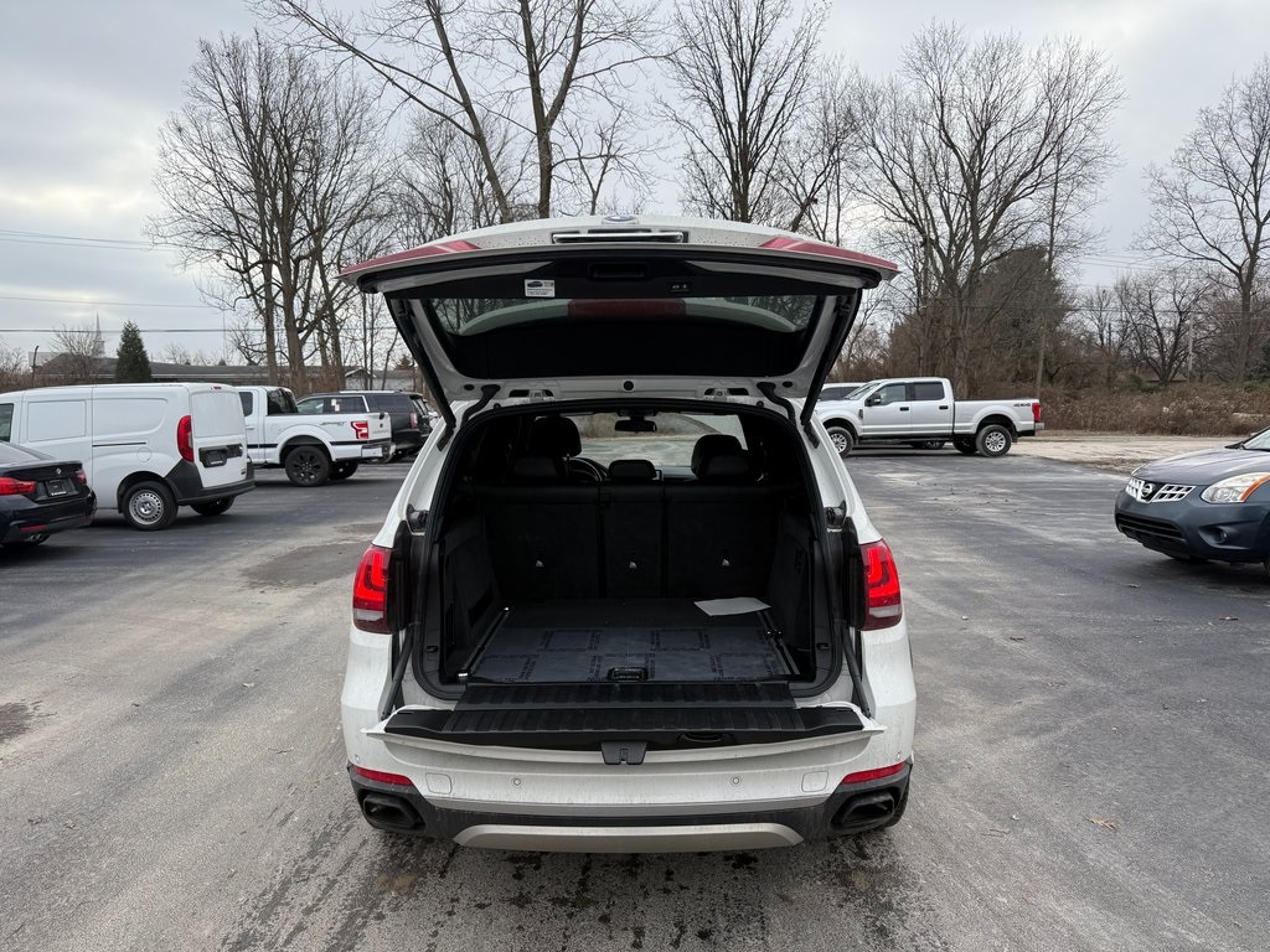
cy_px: 476
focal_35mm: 24
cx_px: 635
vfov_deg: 56.8
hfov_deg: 71.6
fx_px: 881
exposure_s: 1/1060
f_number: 1.78
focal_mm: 6.76
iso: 80
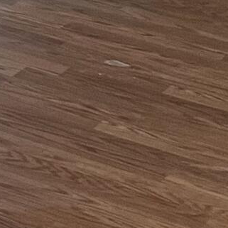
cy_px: -270
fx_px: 1602
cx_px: -677
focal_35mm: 215
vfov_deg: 7.7
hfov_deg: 6.6
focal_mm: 5.7
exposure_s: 1/60
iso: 160
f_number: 1.5
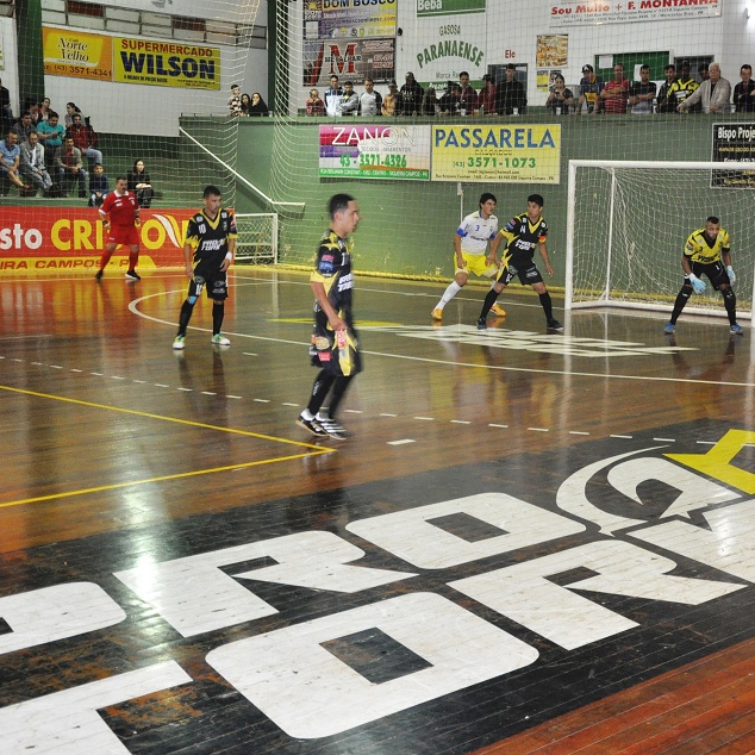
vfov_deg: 27.7
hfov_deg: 27.5
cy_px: 378
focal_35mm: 62
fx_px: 1530
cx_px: 523
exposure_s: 1/60
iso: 1600
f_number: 5
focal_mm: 32
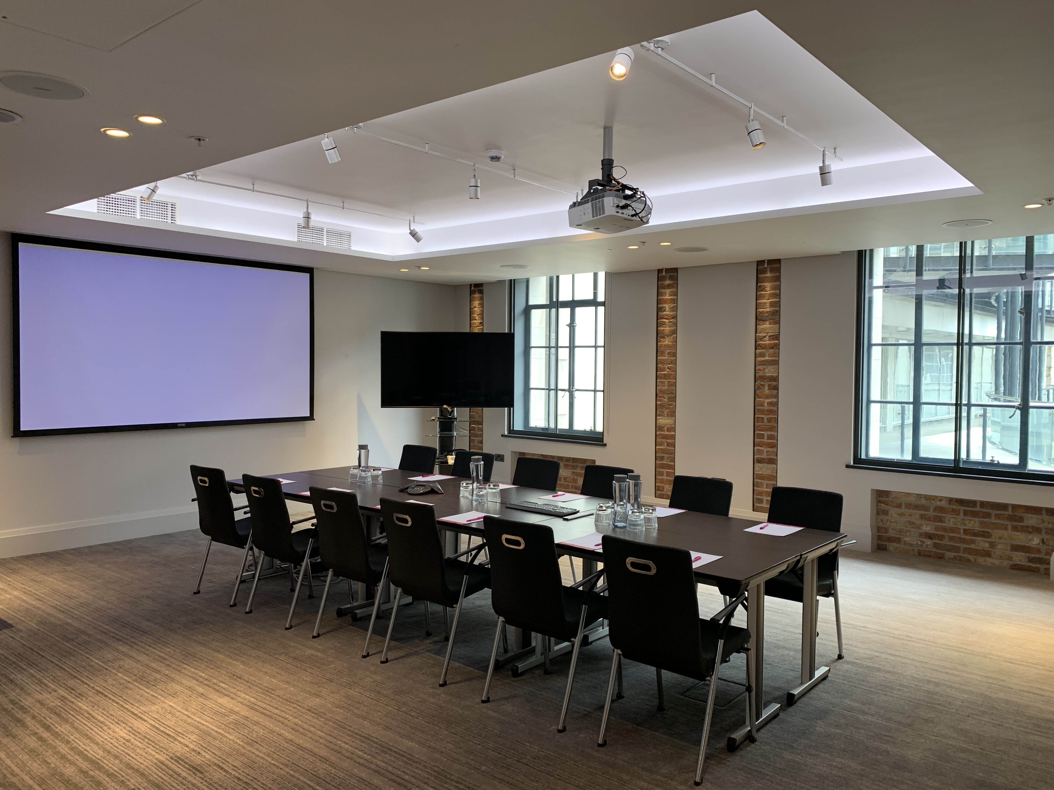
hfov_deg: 67.3
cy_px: 395
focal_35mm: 26
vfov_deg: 53.1
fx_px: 792
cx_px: 527
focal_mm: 4.25
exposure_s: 1/50
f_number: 1.8
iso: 64
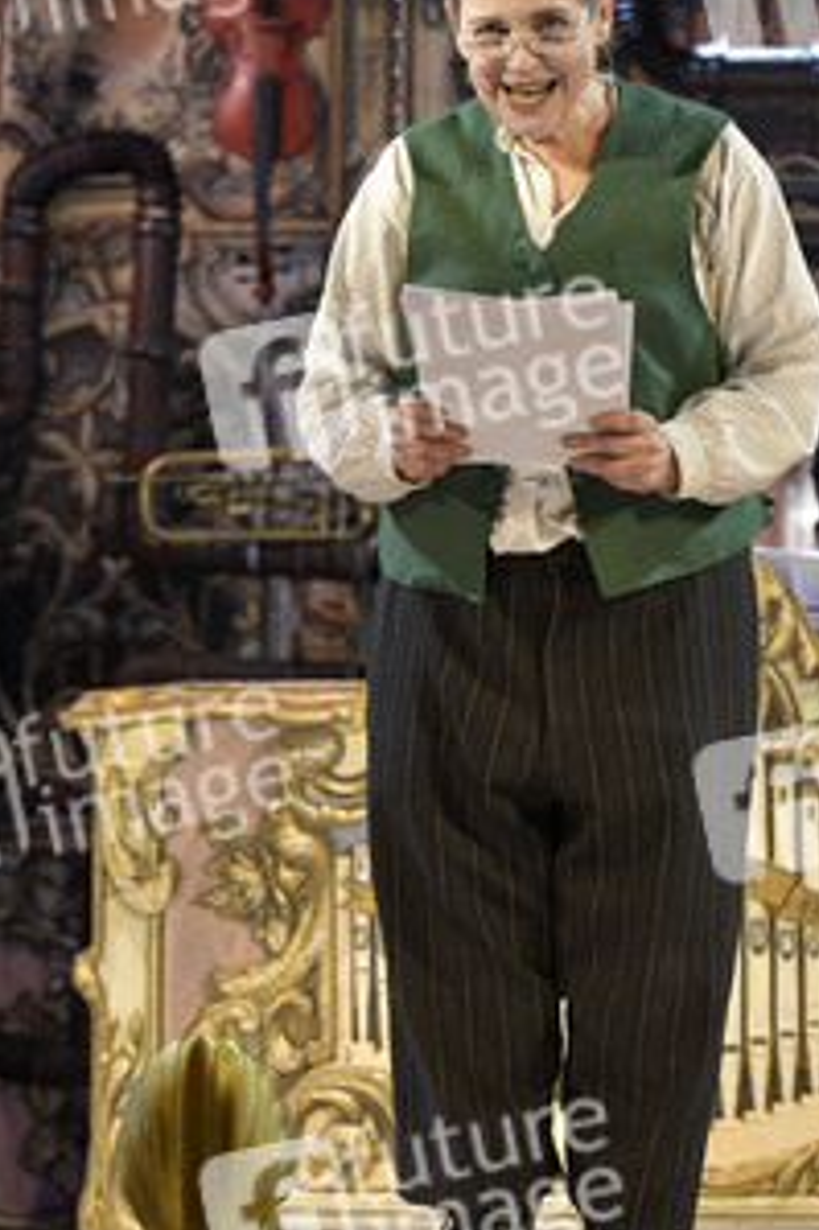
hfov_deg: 8.8
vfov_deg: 13.3
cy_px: 580
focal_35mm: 155
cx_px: 531
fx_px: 5295
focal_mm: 116
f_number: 5
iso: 3200
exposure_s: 1/250
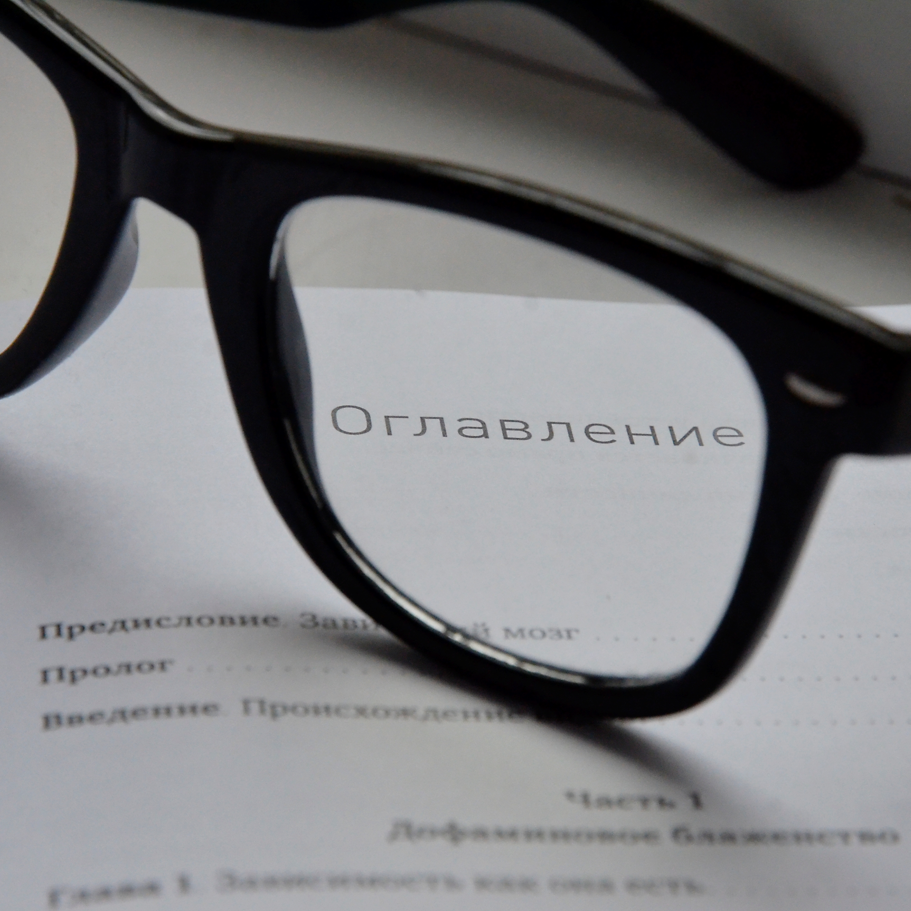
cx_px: 490
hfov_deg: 10.7
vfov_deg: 10.7
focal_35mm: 164
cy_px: 456
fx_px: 4872
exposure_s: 1/500
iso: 2500
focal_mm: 85
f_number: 11
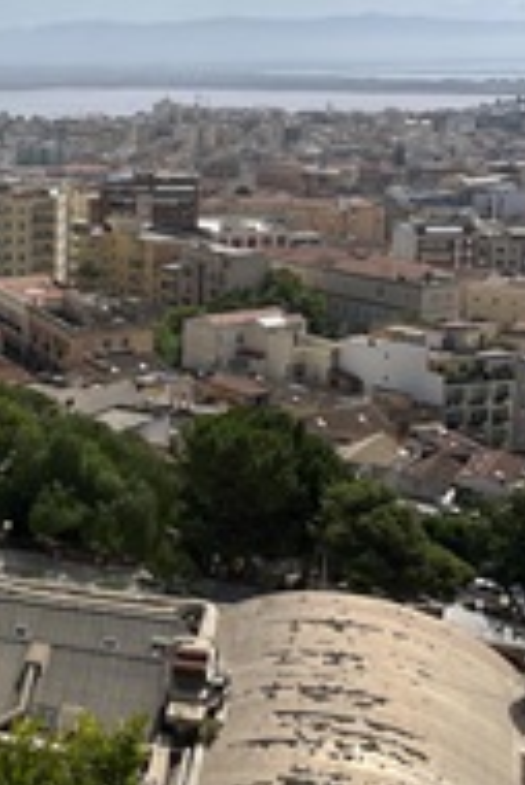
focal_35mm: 57
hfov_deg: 22.0
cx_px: -103
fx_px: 1245
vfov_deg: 34.8
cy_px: 289
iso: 50
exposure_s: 1/9091
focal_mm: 5.1
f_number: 1.6
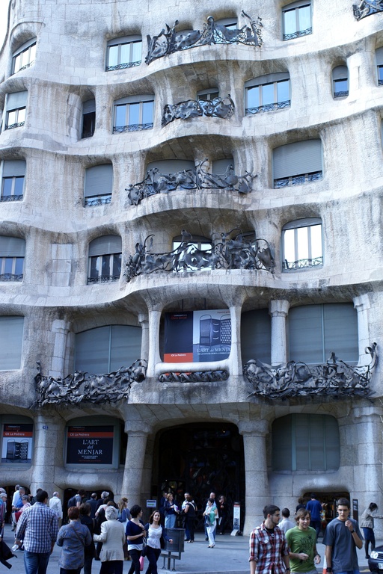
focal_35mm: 45
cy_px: 287
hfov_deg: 29.9
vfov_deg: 43.6
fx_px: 718
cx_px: 192
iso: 200
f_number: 7.1
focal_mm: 30
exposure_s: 1/125
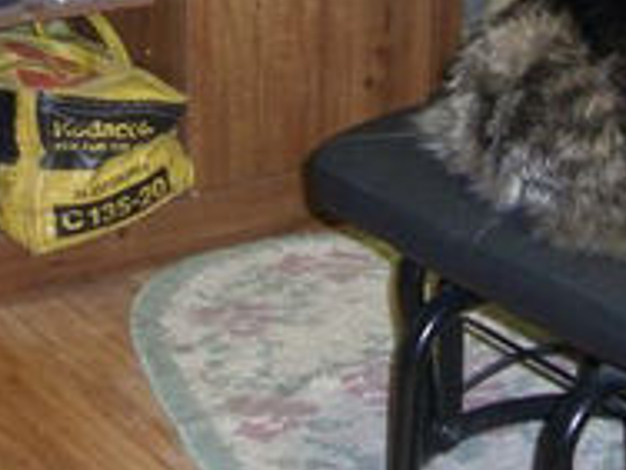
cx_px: 316
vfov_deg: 15.2
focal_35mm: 93
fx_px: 1682
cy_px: -132
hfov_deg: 21.1
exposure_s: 1/60
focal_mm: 5.8
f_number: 2.6
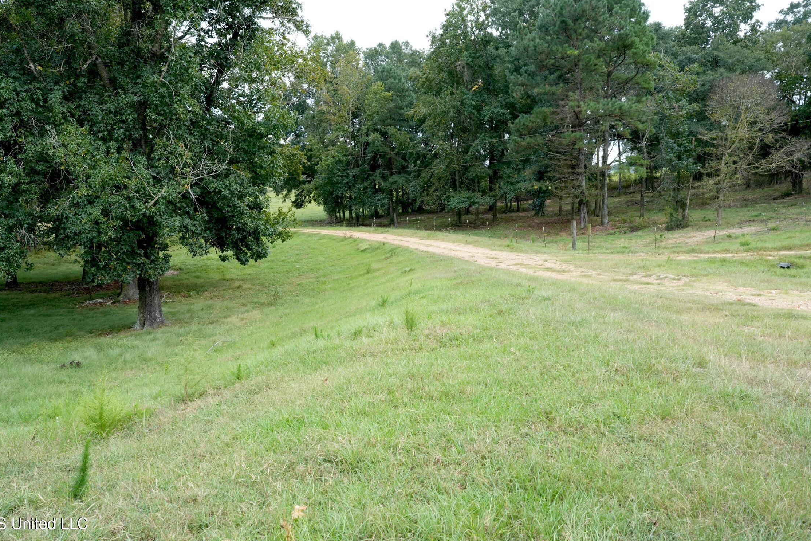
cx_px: 392
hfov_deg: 61.9
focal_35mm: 30
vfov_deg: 43.6
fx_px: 676
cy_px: 269
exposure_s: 1/60
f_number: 11
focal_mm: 29
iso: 400
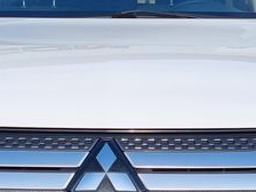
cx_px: 112
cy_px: 81
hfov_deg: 16.5
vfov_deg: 12.4
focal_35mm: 119
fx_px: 880
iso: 50
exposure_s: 1/1428
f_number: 1.8
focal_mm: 5.4
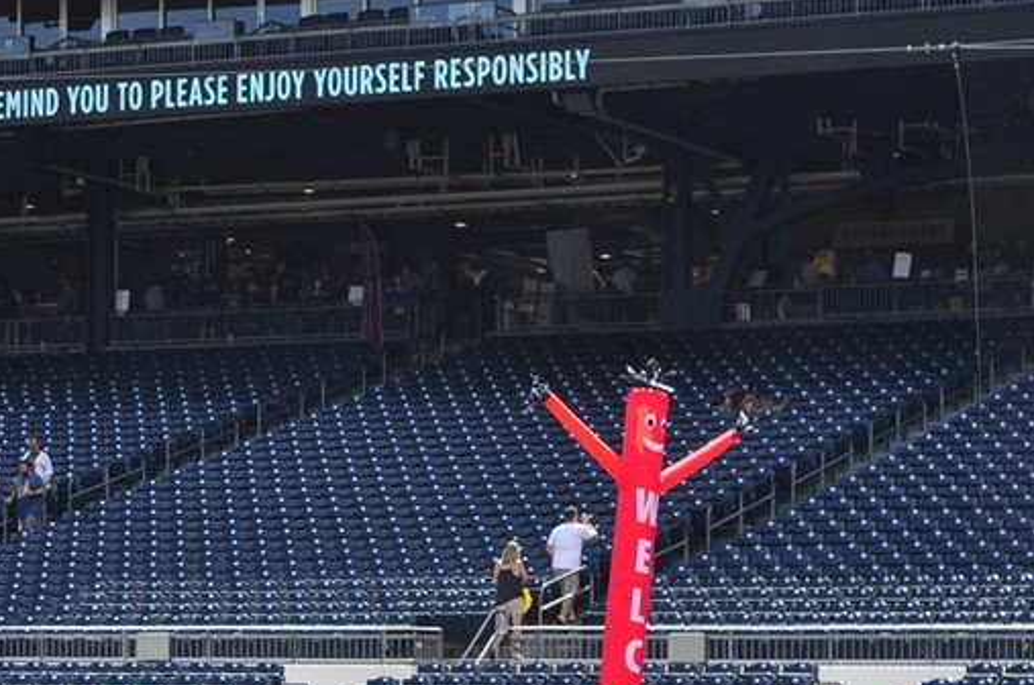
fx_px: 4243
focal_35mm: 148
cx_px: 163
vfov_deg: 9.2
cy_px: 510
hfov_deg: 13.8
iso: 200
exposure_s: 1/500
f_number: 5
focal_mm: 50
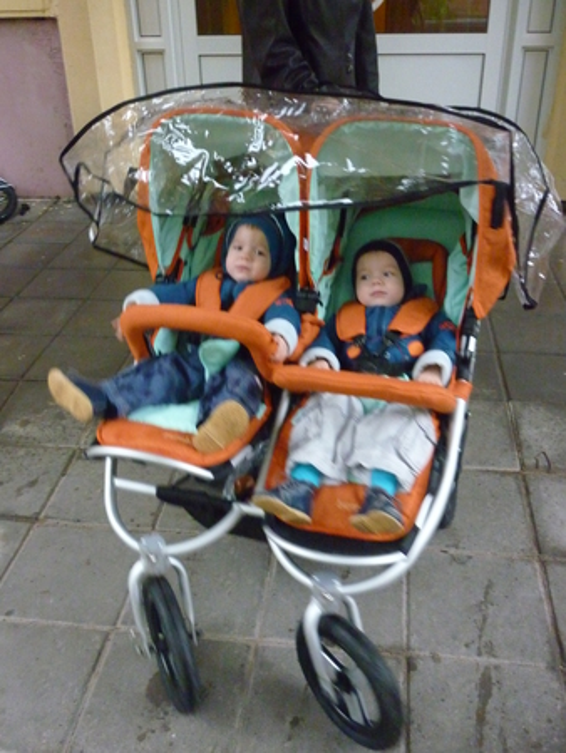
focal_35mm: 33
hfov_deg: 43.0
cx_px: 283
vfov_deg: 55.3
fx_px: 719
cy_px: 376
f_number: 2.8
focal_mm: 5.5
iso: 800
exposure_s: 1/20
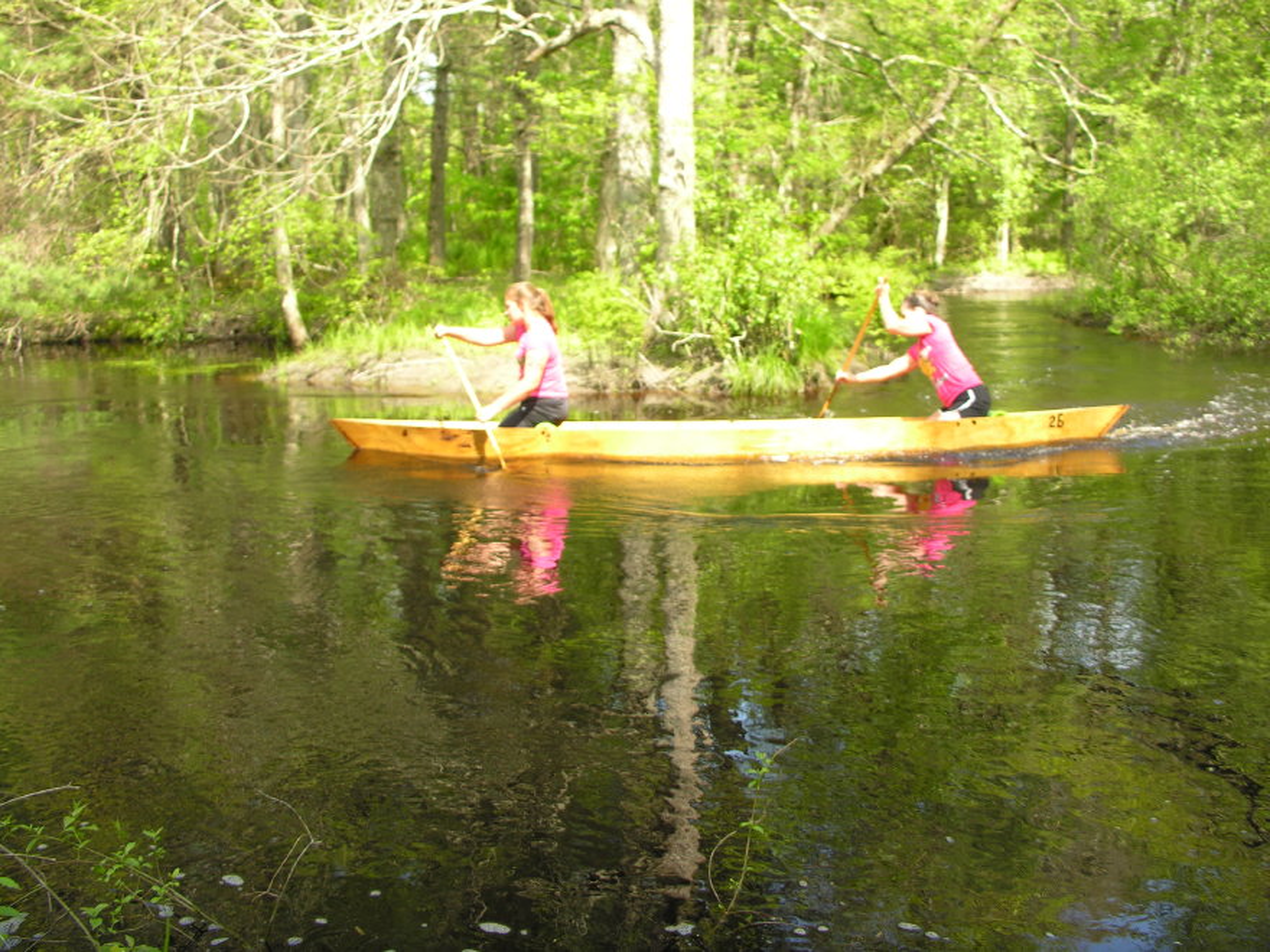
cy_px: 476
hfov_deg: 52.6
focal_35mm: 35
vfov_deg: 40.7
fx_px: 1284
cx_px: 635
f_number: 3.2
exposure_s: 1/125
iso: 50
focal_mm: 8.9
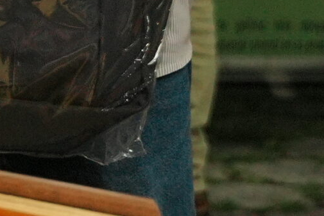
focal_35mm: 287
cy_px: -73
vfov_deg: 4.8
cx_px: -425
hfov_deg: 6.8
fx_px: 2587
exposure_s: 1/125
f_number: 2.8
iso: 800
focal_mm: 36.3
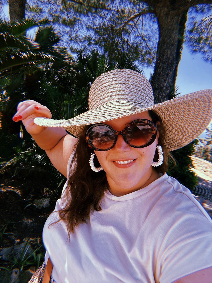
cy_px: 142
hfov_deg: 58.9
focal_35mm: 23
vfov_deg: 73.9
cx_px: 106
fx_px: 188
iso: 25
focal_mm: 2.69
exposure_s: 1/344
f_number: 1.9
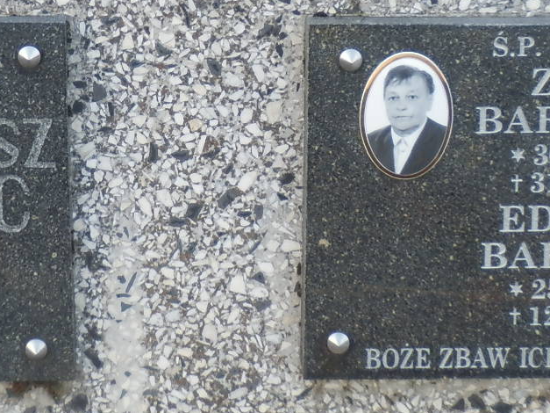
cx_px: 242
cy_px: 151
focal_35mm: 196
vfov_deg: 7.6
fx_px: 3114
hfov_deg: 10.1
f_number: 5.3
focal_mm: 17.1
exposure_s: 1/60
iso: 160
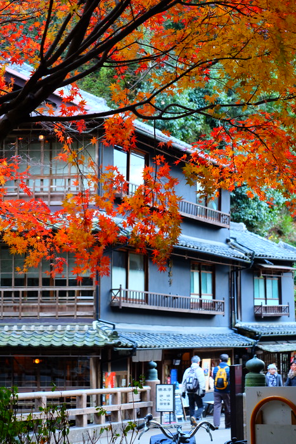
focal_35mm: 75
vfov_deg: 27.0
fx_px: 924
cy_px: 222
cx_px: 148
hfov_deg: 18.2
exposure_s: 1/38
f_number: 4.5
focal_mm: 50
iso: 800
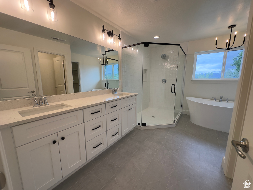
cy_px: 95
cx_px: 126
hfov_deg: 102.1
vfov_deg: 85.7
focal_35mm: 14
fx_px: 102
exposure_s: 1/120
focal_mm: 2.22
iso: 64
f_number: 2.2
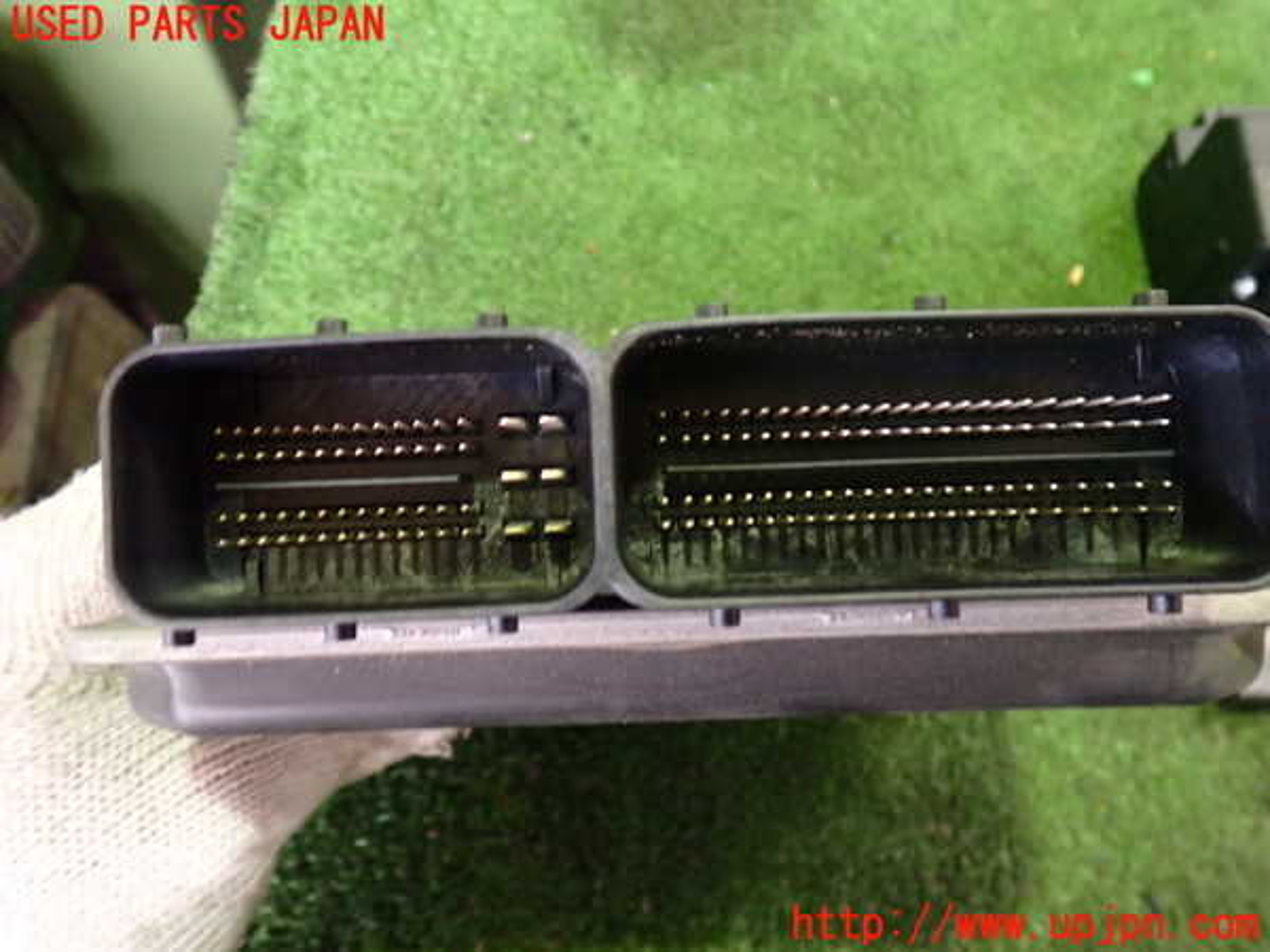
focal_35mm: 30
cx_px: 635
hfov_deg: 60.0
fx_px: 1101
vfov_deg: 46.8
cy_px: 476
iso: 800
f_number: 2.3
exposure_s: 1/30
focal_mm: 5.4
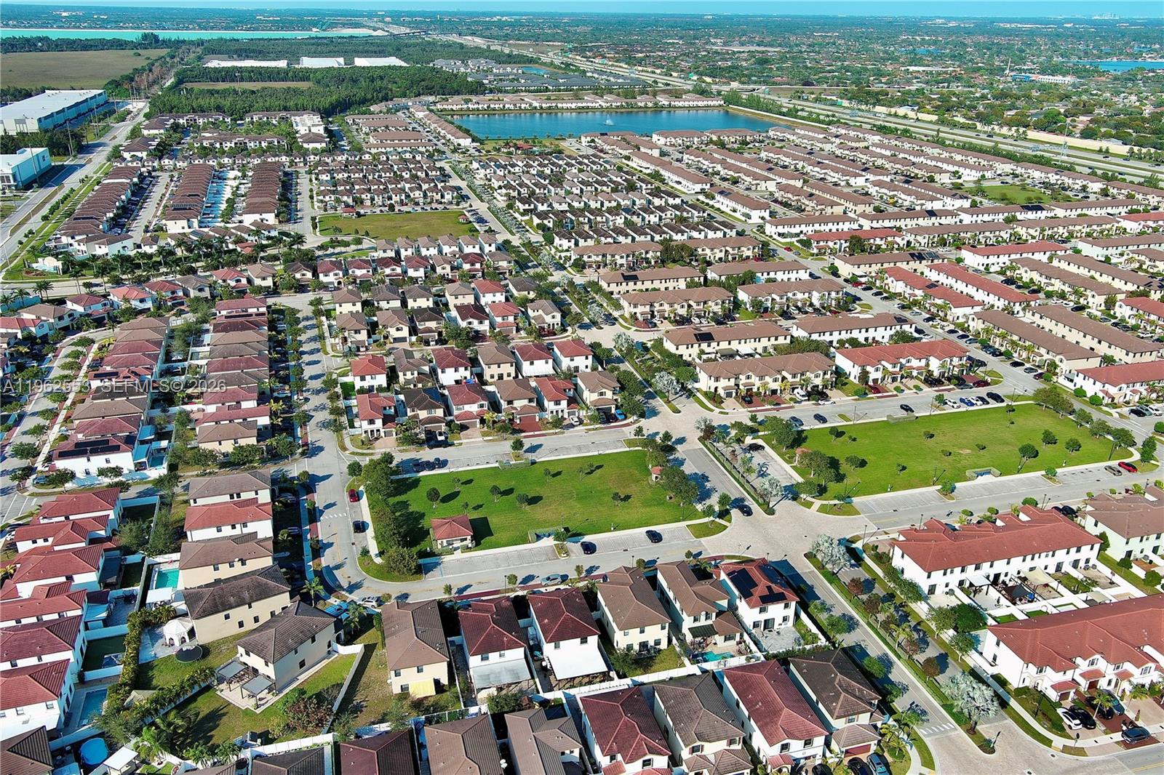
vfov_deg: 44.9
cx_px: 582
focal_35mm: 29
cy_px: 388
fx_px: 937
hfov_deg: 63.7
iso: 101
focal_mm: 10.57
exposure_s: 1/1282
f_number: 2.8
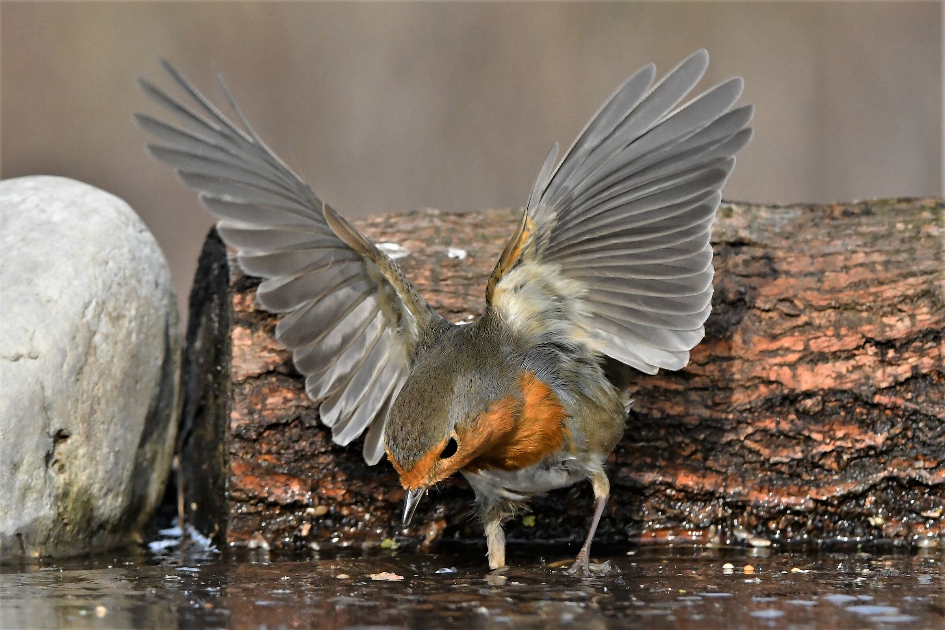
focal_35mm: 420
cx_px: 472
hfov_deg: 4.9
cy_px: 315
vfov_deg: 3.3
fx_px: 11024
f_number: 9
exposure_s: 1/4000
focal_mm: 280
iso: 3200
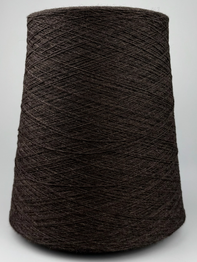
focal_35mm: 24
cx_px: 98
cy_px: 131
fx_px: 182
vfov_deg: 71.6
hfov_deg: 56.8
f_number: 1.78
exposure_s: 1/491
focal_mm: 6.76
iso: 80
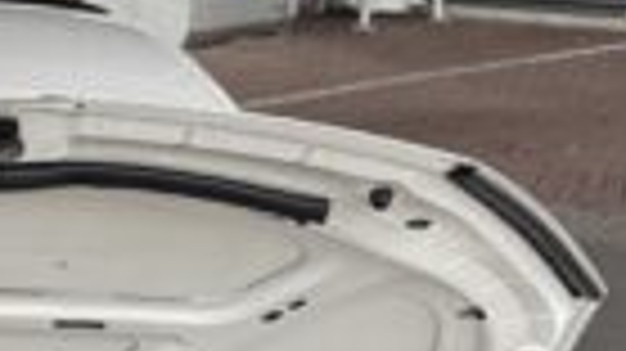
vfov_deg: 14.4
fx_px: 1244
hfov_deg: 26.7
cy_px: 603
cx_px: -5
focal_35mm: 75
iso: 100
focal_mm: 6.76
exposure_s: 1/470
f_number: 1.78
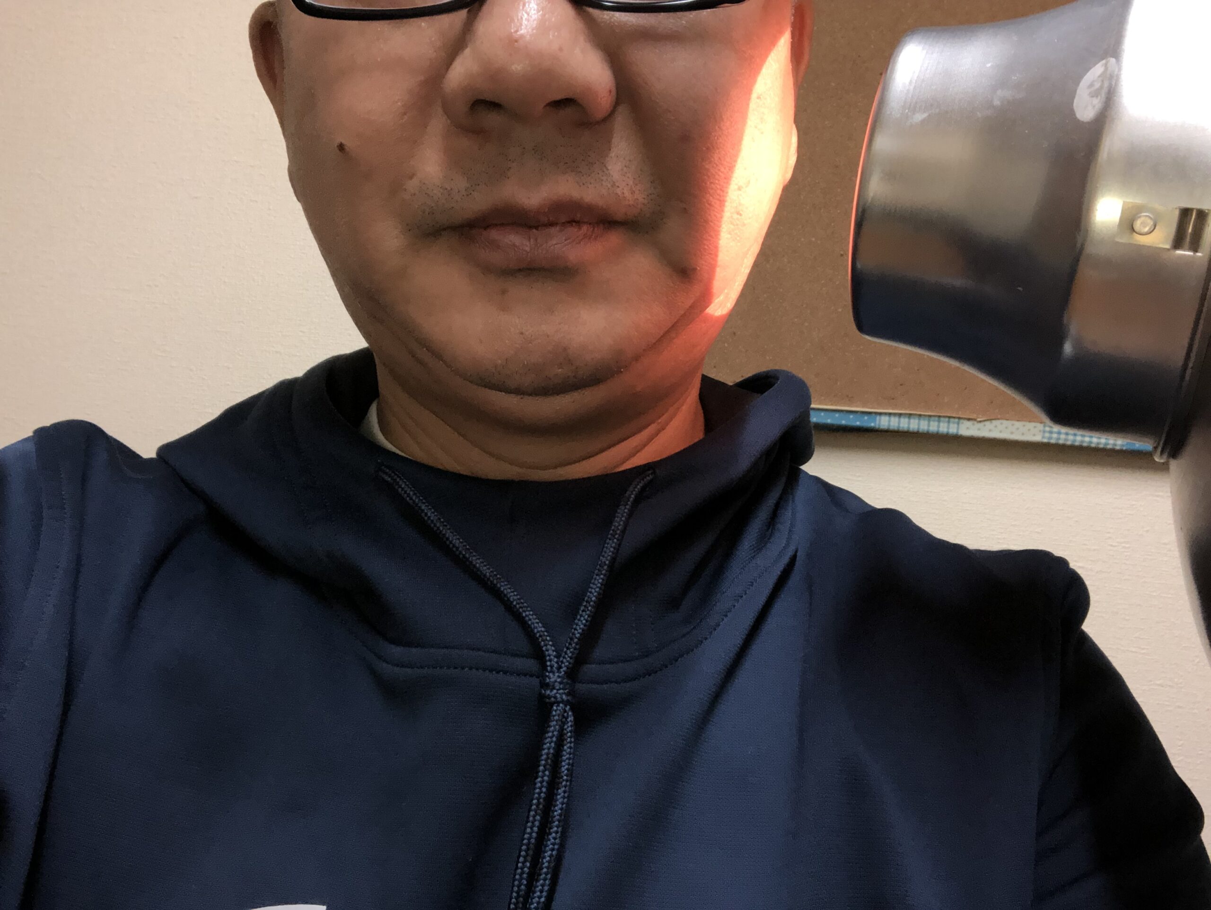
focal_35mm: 32
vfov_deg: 44.2
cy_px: 455
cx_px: 606
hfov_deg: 56.8
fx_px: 1120
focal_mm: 2.87
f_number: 2.2
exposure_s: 1/42
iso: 100
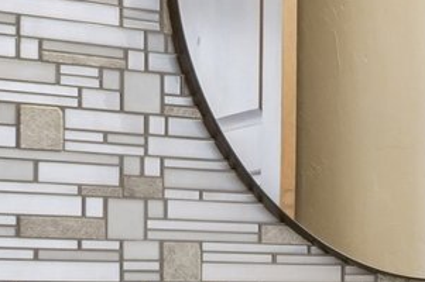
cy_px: 317
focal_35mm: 112
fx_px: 1326
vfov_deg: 12.0
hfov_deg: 17.2
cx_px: 537
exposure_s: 1/10
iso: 400
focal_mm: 11
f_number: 8
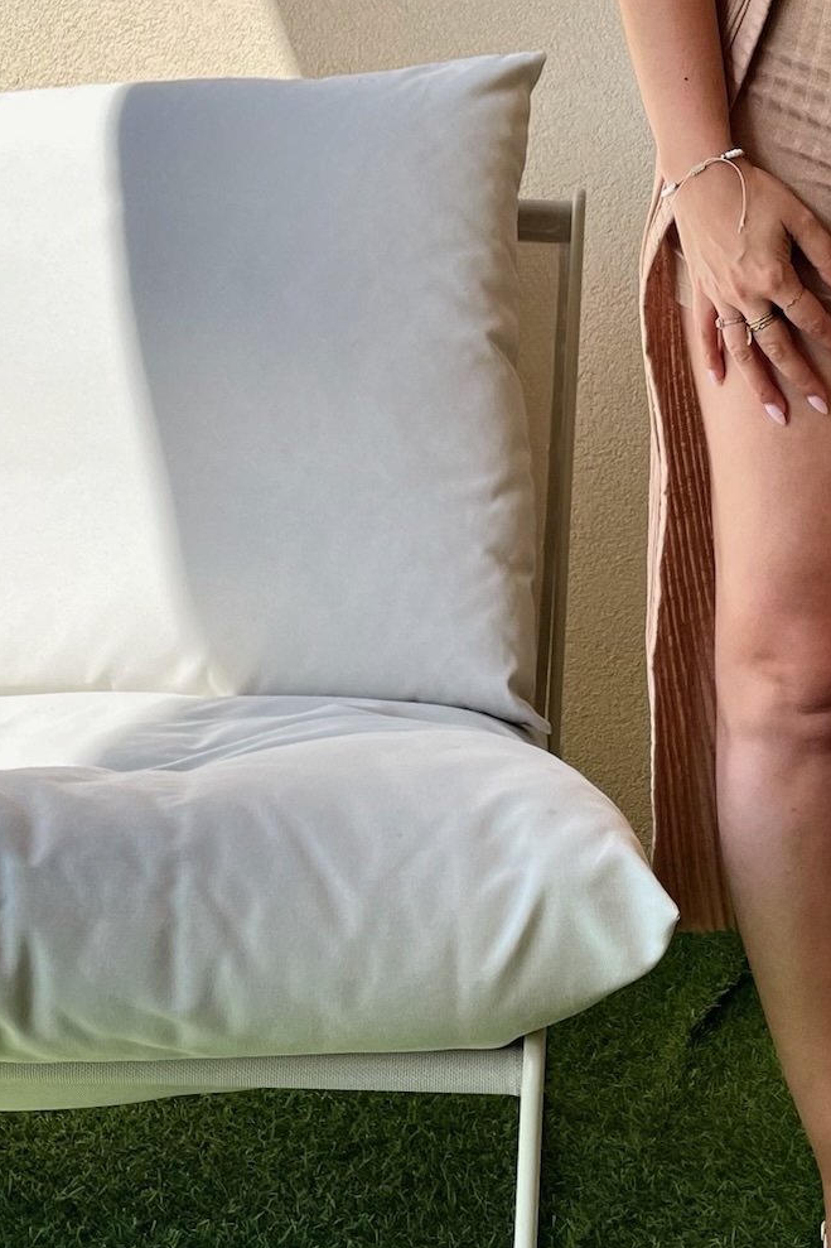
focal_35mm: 56
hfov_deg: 23.9
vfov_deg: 34.3
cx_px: 641
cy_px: 211
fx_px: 1940
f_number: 1.6
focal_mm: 4.2
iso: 32
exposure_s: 1/882
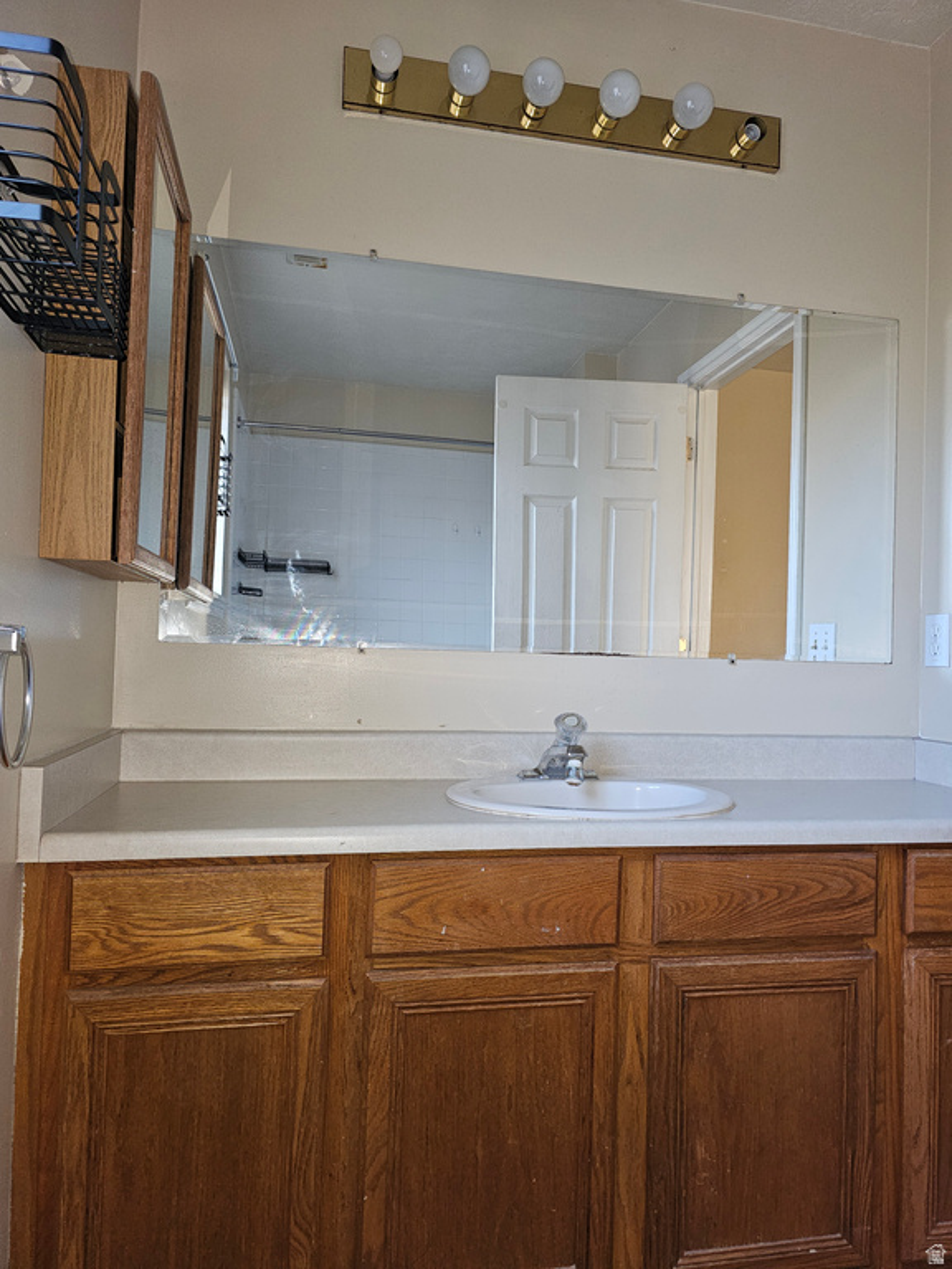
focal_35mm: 23
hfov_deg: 58.9
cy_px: 634
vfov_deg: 73.9
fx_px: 843
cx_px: 476
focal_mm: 6.3
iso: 100
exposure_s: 1/30
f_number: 1.7
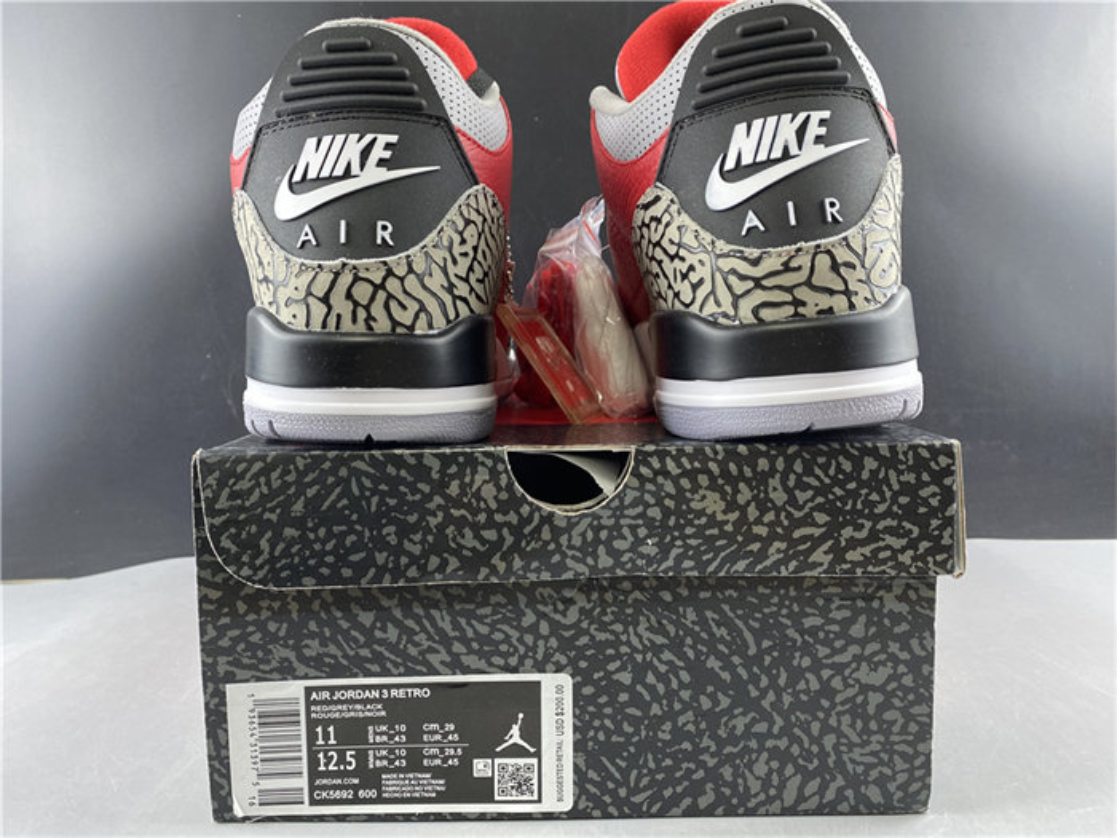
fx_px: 839
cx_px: 558
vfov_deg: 53.1
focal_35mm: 26
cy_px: 419
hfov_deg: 67.3
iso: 125
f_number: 1.8
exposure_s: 1/50
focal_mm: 4.25
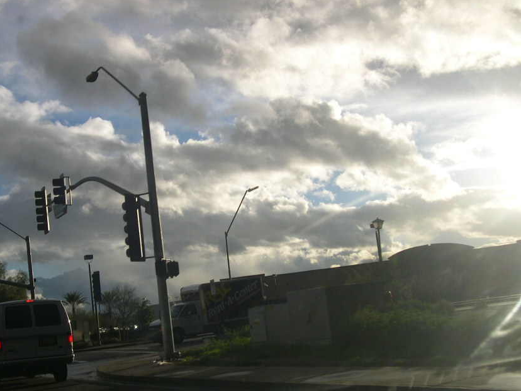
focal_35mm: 47
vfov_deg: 30.9
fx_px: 707
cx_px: 199
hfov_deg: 40.2
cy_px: 210
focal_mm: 8
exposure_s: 1/263
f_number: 7.6
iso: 100
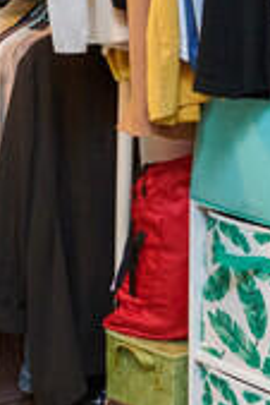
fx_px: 1156
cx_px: -62
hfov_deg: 13.0
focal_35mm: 103
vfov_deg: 18.9
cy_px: -56
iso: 640
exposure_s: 1/40
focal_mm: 17
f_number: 7.1
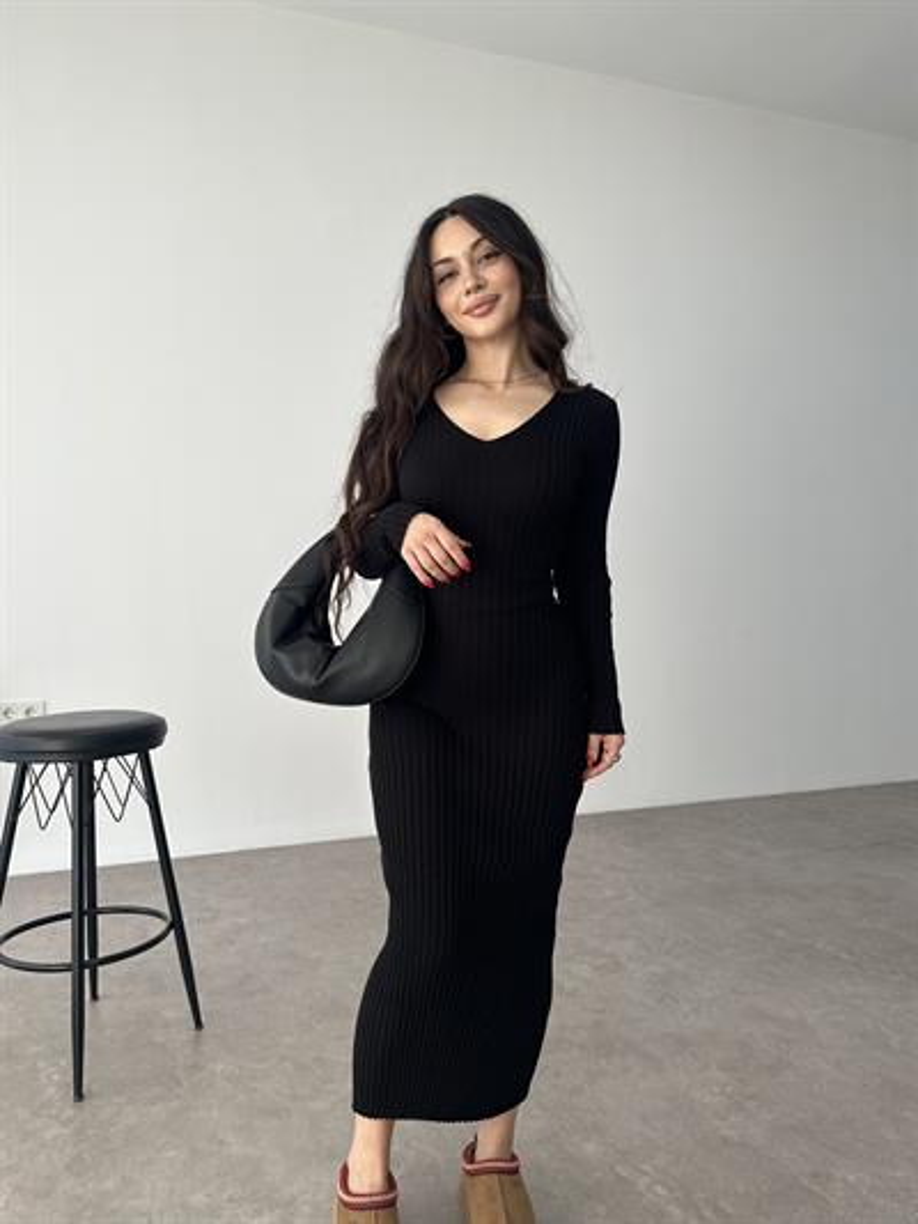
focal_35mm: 24
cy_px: 612
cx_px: 459
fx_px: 848
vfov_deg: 71.6
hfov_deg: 56.8
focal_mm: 6.86
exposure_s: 1/189
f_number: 1.78
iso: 64
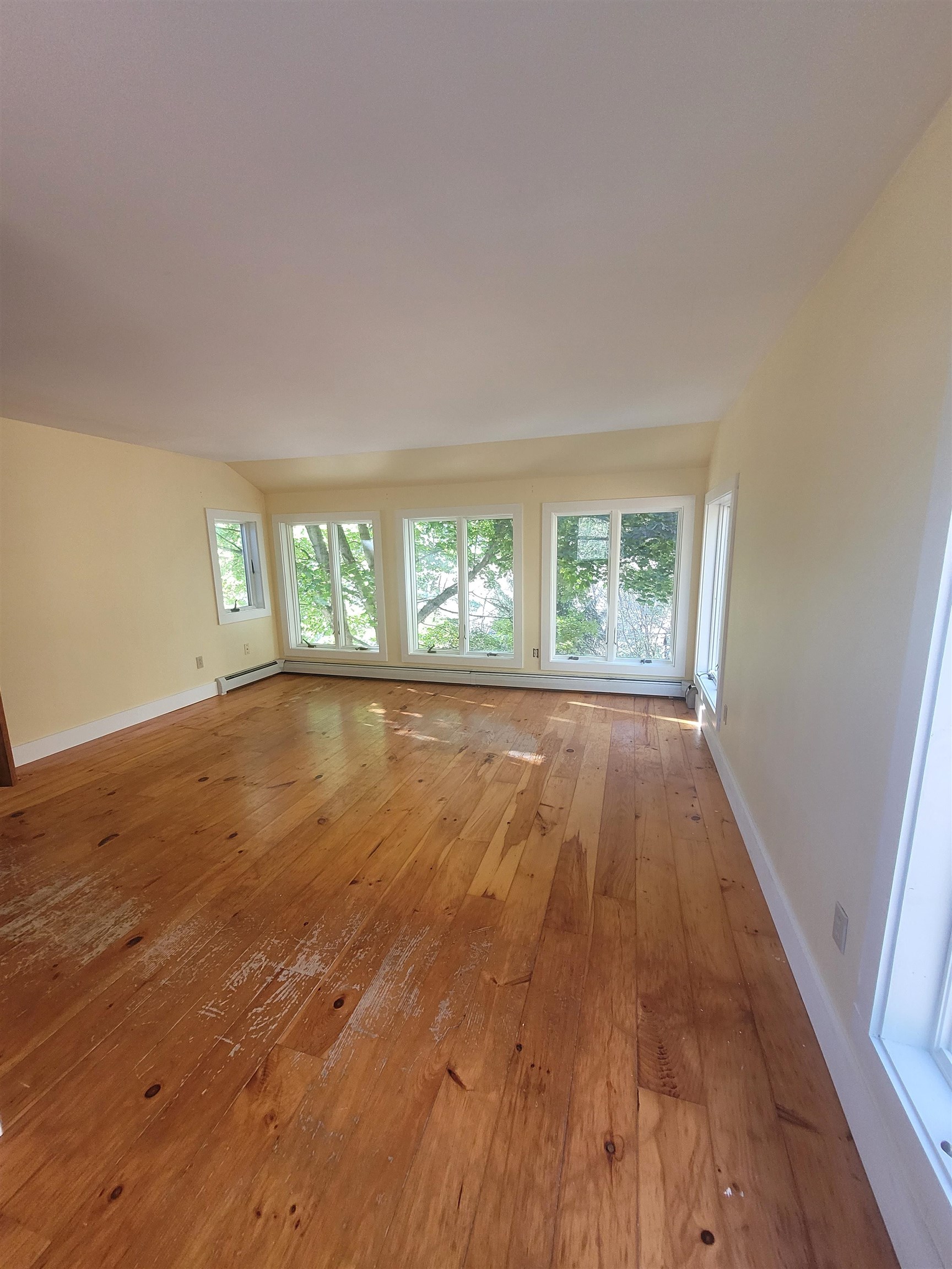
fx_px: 477
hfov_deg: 89.9
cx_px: 476
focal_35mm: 13
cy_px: 634
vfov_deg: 106.2
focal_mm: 1.74
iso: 200
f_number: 2.2
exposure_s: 1/60
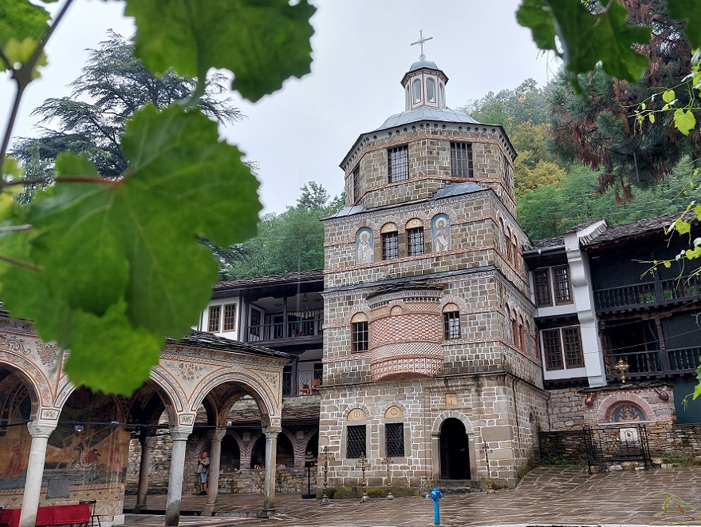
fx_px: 608
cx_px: 386
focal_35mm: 30
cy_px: 273
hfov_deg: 59.8
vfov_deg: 46.8
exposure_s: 1/60
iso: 25
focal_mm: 5.23
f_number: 1.8
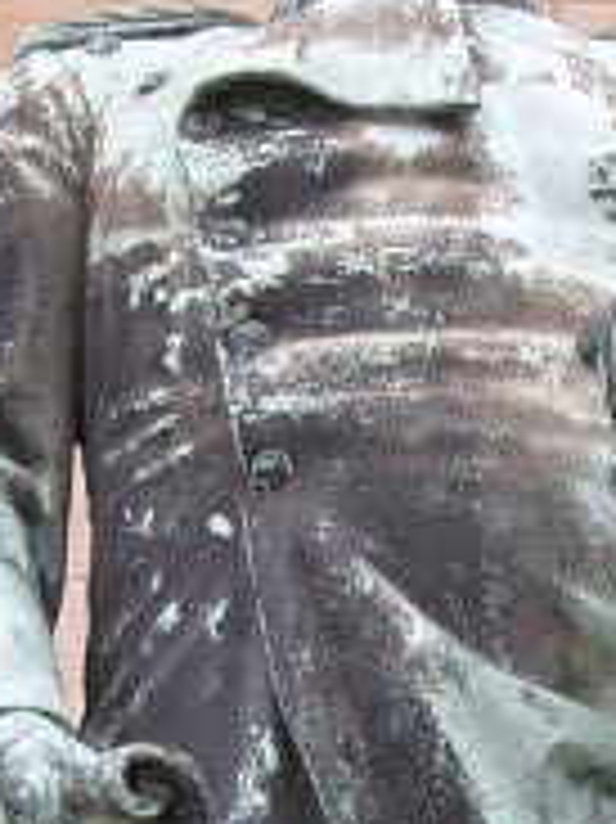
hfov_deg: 4.6
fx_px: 7602
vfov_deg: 6.2
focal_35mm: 320
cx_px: 355
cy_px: 1031
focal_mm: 15.12
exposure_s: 1/127
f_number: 4
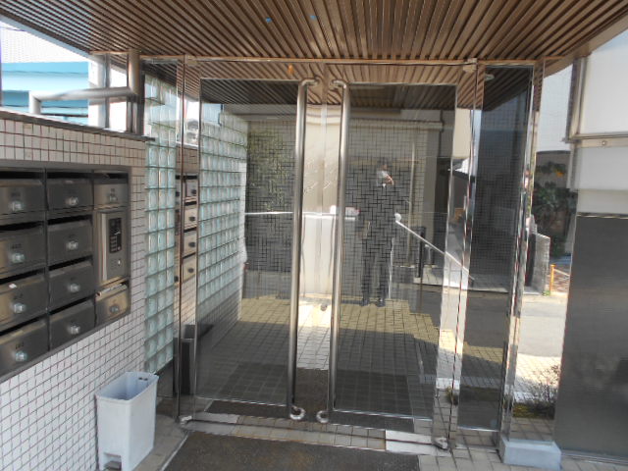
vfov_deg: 53.1
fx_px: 472
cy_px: 236
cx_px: 314
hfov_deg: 67.3
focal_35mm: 26
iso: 80
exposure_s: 1/125
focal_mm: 4.6
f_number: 3.2
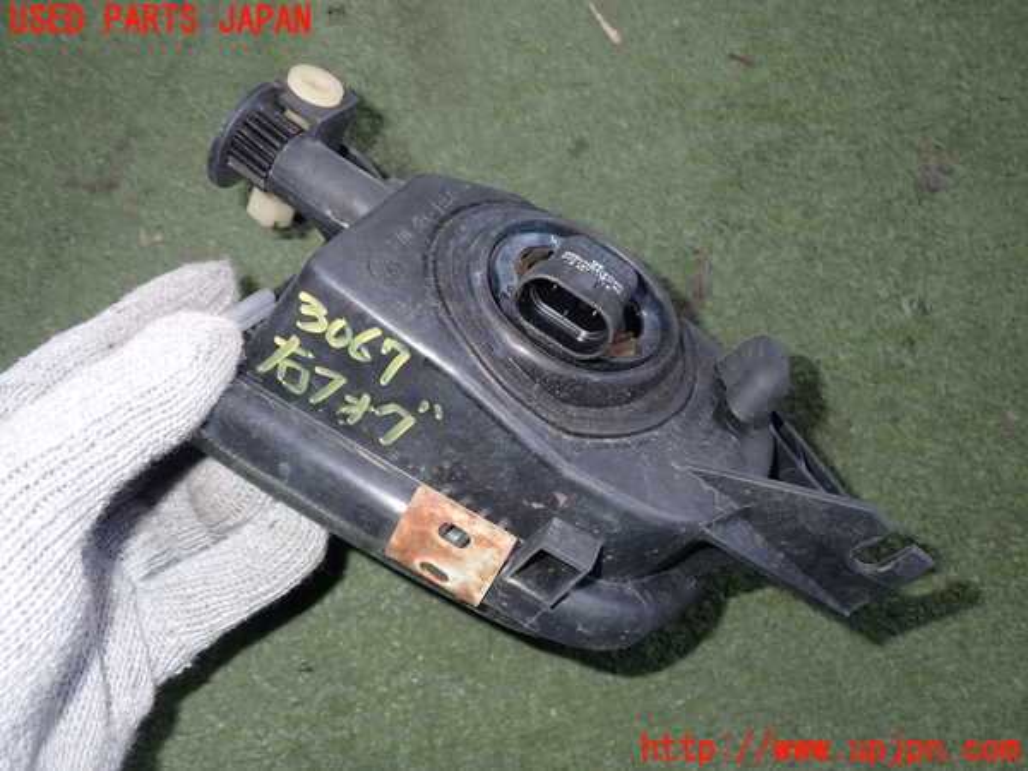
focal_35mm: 30
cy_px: 386
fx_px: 891
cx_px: 514
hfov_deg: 60.0
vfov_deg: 46.8
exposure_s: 1/30
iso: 125
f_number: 6.3
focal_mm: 5.4
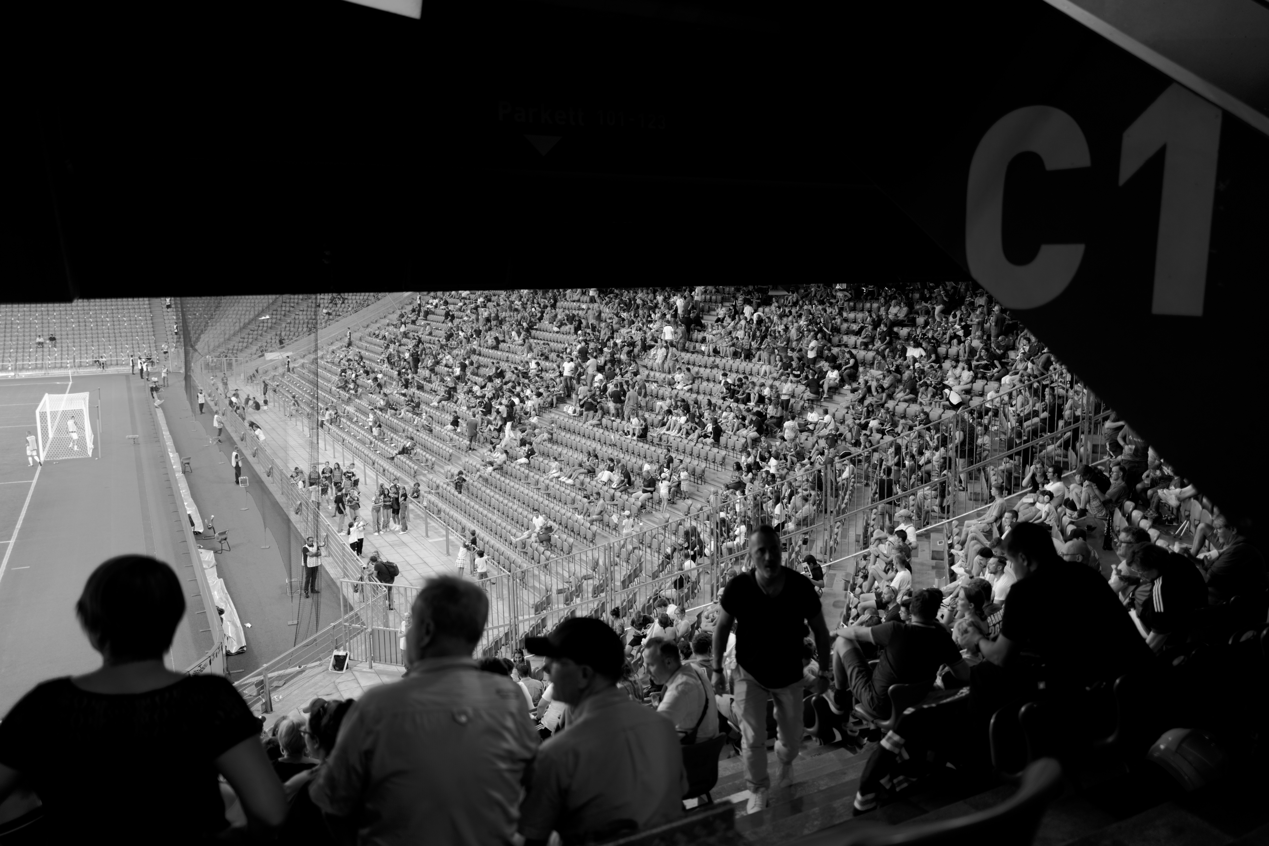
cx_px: 634
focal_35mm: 28
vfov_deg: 46.4
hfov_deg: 65.5
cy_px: 423
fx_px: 987
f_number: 1.7
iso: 400
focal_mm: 28
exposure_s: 1/250
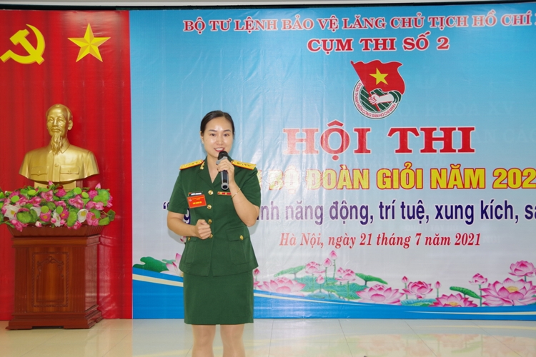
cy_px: 178
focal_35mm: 54
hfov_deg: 36.9
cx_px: 268
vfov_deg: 25.1
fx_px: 804
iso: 400
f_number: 4.5
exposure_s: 1/125
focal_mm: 36
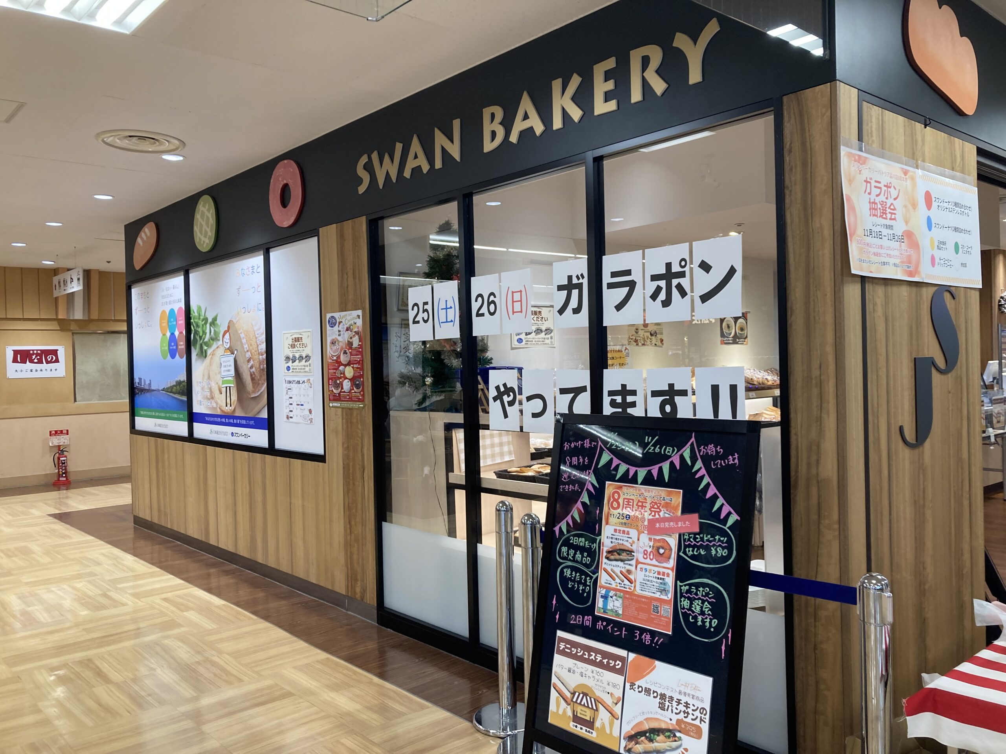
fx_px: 814
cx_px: 503
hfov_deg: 63.4
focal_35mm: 28
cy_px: 377
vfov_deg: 49.7
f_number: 1.8
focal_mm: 3.99
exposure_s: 1/100
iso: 80
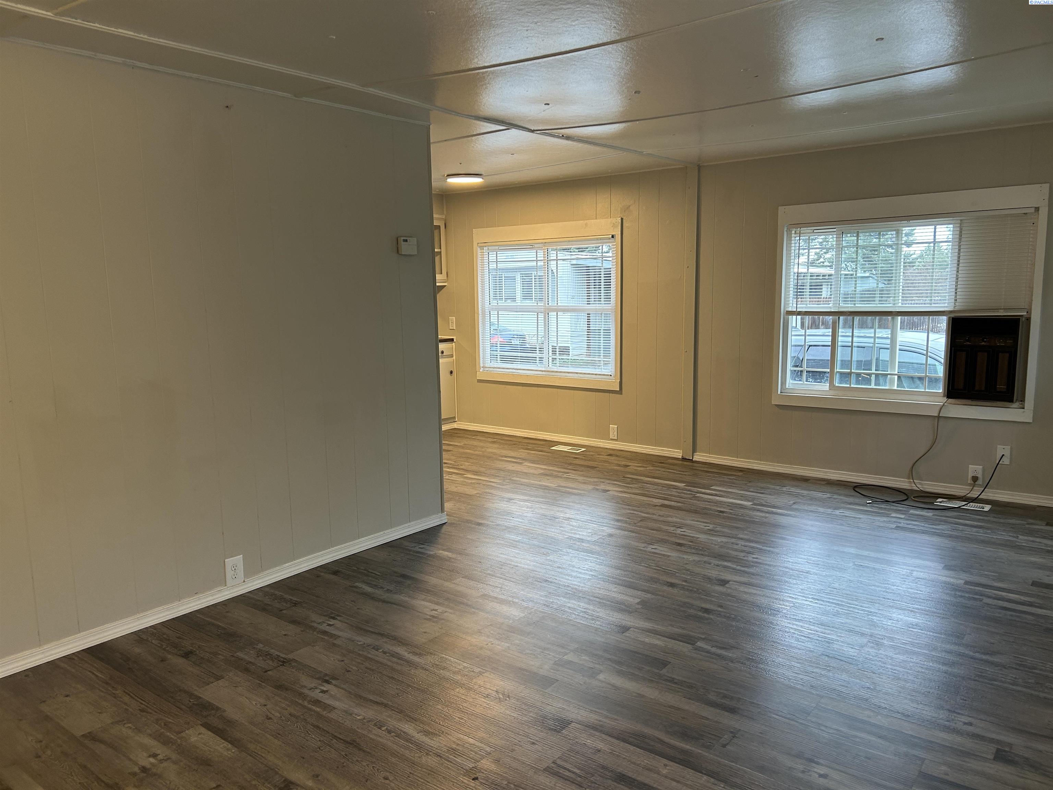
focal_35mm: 26
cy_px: 395
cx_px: 526
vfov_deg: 53.1
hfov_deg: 67.3
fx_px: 791
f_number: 1.5
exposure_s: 1/60
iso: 100
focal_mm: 5.7
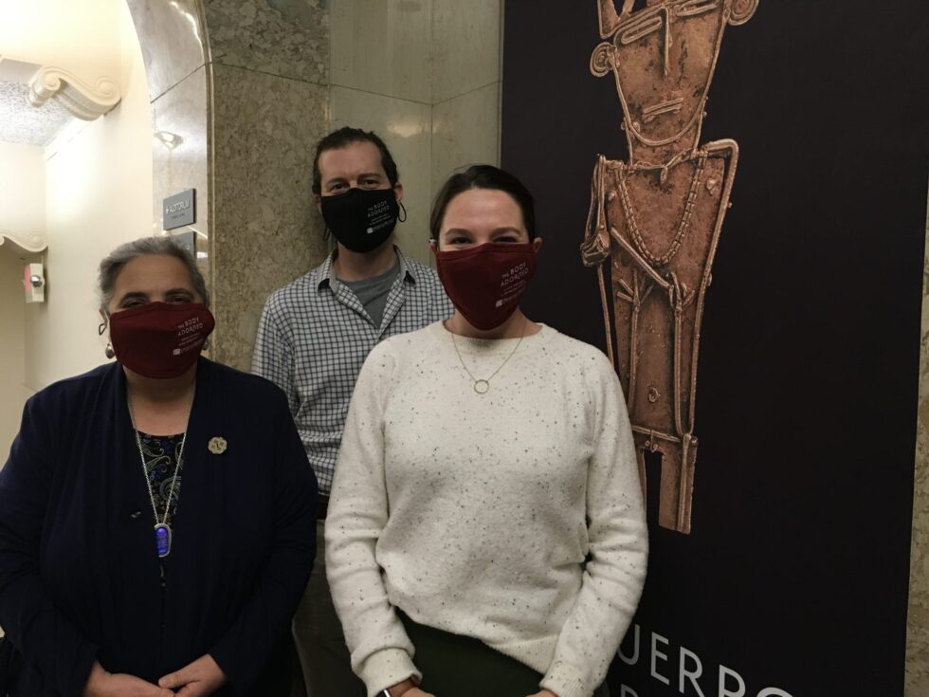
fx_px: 778
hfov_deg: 61.7
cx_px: 464
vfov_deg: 48.2
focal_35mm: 29
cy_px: 348
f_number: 2.2
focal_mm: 4.15
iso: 125
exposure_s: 1/30
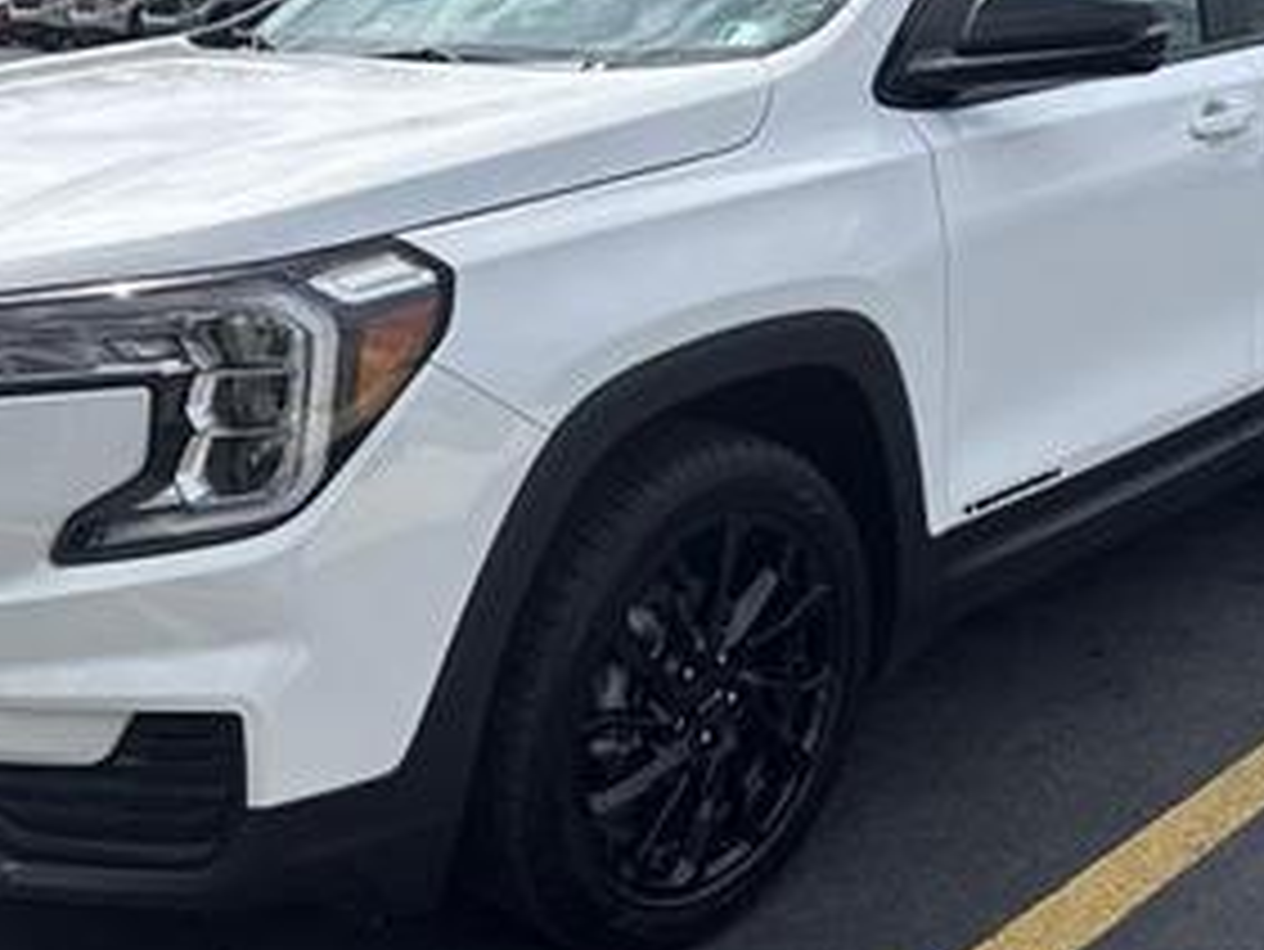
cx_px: 625
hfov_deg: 43.8
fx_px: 1571
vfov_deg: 33.6
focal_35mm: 43
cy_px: 428
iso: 80
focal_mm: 6.76
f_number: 1.78
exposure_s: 1/5714
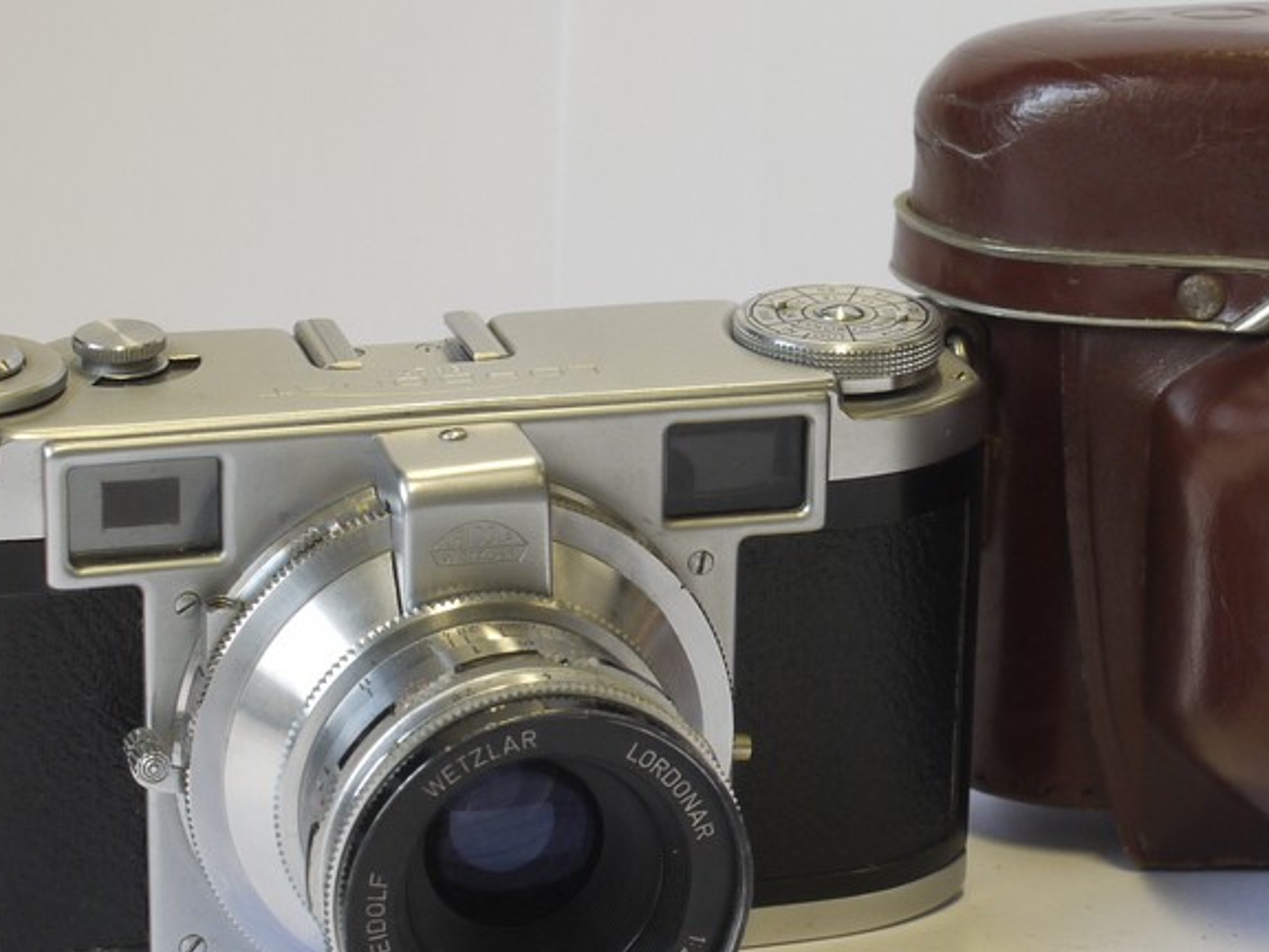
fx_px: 4582
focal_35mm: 125
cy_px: 463
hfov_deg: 15.7
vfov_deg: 11.9
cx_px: 1011
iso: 400
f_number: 8
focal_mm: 30
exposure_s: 1/30
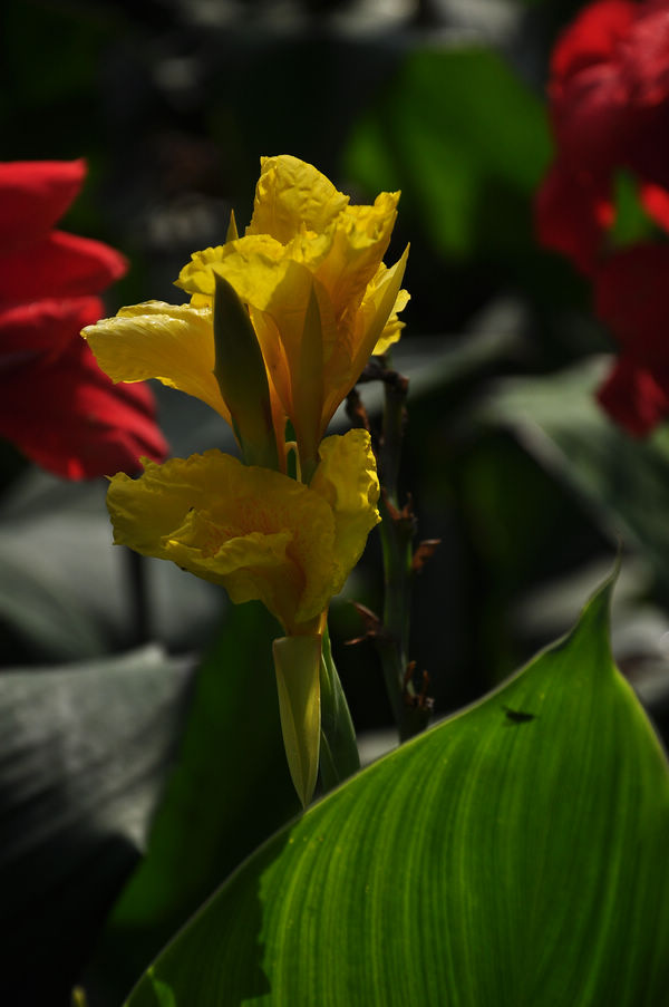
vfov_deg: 15.2
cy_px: 504
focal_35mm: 135
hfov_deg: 10.1
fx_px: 3772
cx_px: 334
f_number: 5.6
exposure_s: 1/1000
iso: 200
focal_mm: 90
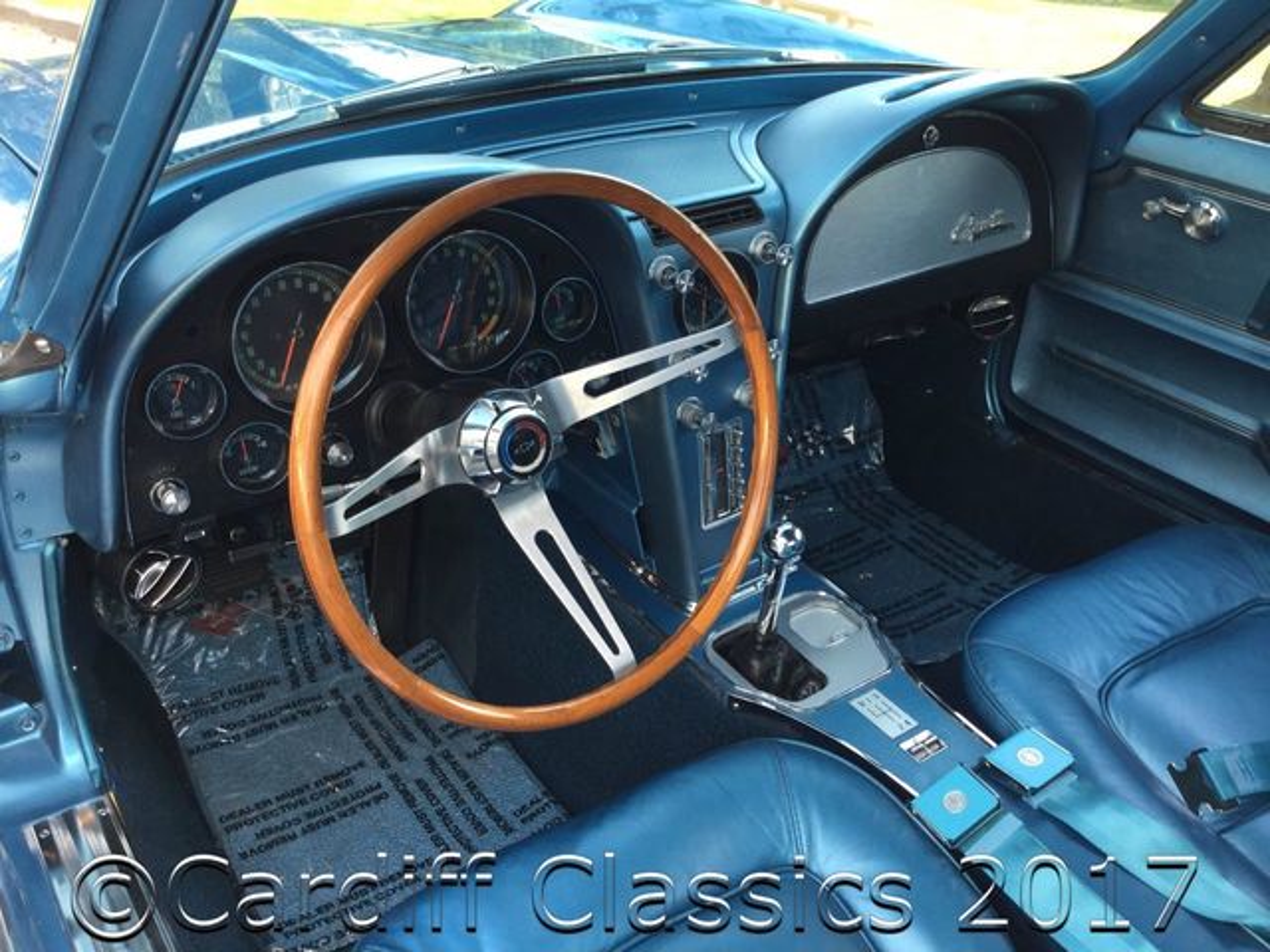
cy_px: 476
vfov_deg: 45.4
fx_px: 1137
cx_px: 635
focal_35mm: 31
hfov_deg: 58.4
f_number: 2.4
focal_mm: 3.3
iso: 40
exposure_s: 1/120
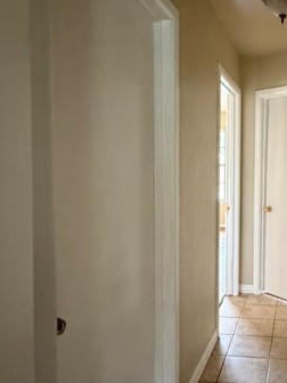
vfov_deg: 56.8
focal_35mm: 32
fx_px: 354
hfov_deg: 40.0
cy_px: 186
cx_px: 271
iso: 640
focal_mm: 2.22
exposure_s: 1/60
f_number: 2.2
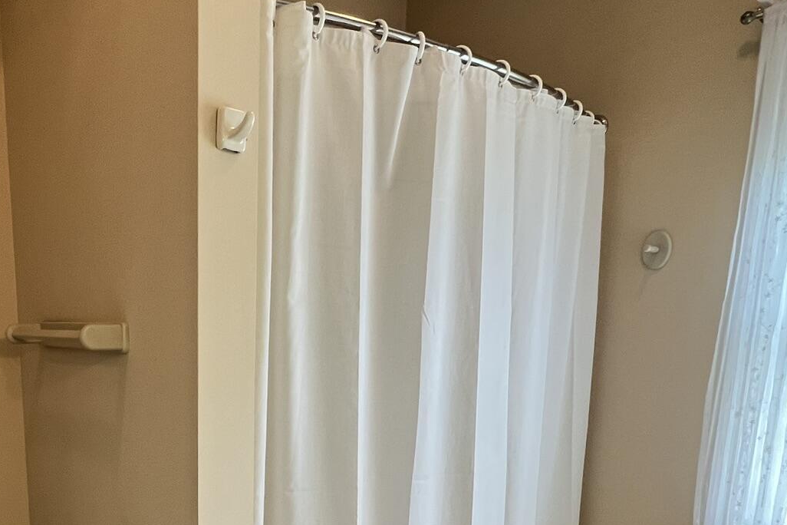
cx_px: 222
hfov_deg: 64.4
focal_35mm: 27
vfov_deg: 45.0
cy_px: 436
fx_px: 590
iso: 160
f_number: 1.8
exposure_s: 1/60
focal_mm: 1.57
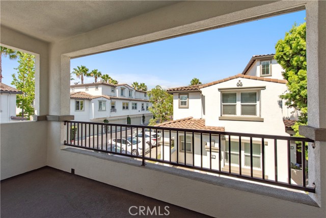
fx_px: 127
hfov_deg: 104.2
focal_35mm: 14
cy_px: 109
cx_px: 163
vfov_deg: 81.2
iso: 200
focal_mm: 14
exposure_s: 1/500
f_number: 11
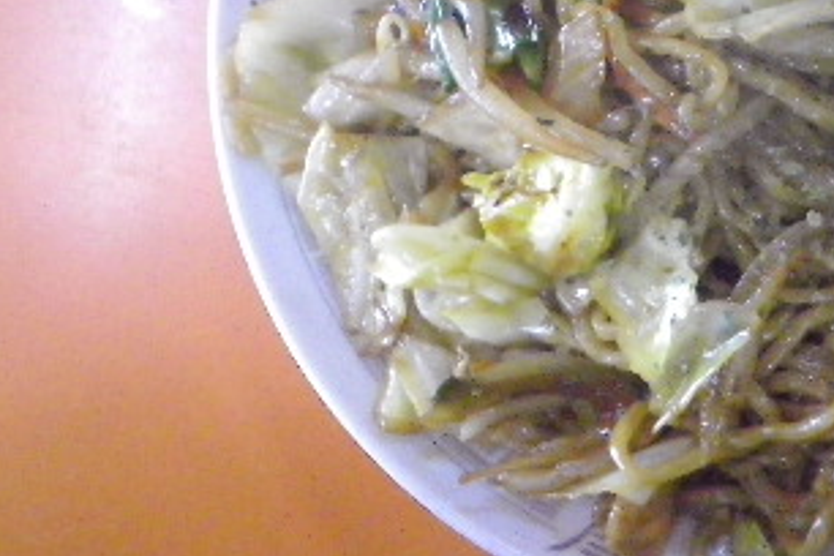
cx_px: 820
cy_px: 33
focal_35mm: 61
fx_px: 1413
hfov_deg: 30.7
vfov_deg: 21.6
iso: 800
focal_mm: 4.9
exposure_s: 1/40
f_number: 2.6
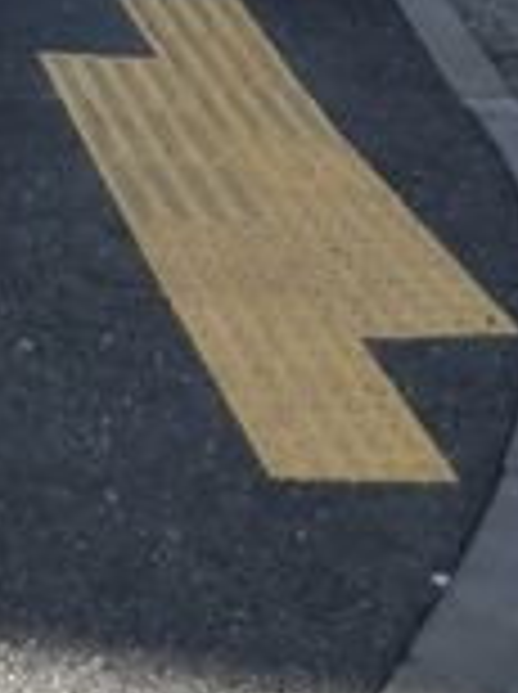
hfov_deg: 13.9
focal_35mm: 104
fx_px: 2081
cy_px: -621
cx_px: -45
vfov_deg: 15.7
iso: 80
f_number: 3
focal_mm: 4.5
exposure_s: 1/320
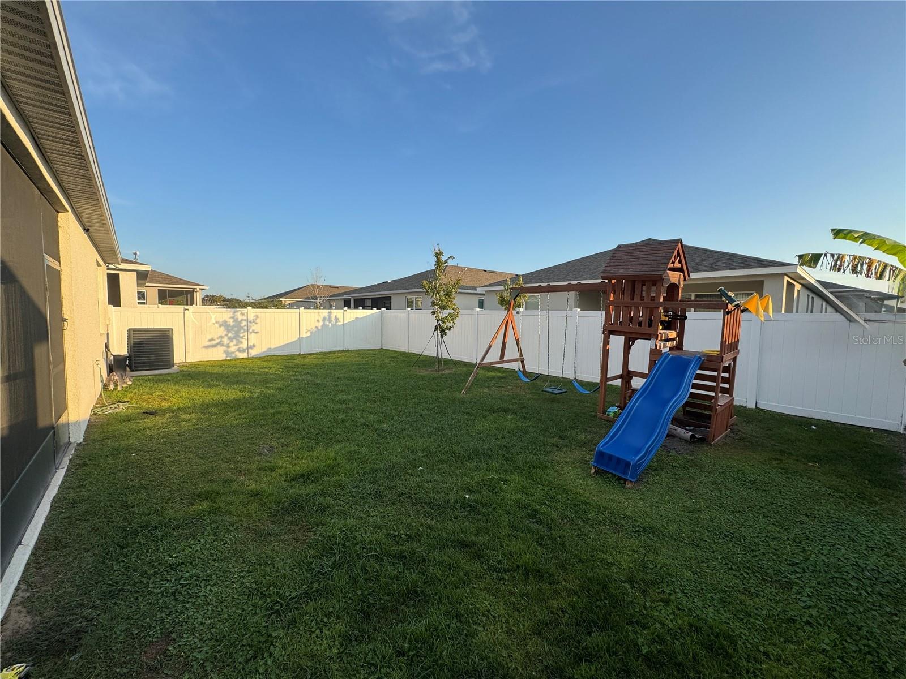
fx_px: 366
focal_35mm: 14
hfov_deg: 102.1
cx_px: 453
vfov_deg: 85.7
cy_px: 340
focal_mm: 2.22
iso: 40
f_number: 2.2
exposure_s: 1/756
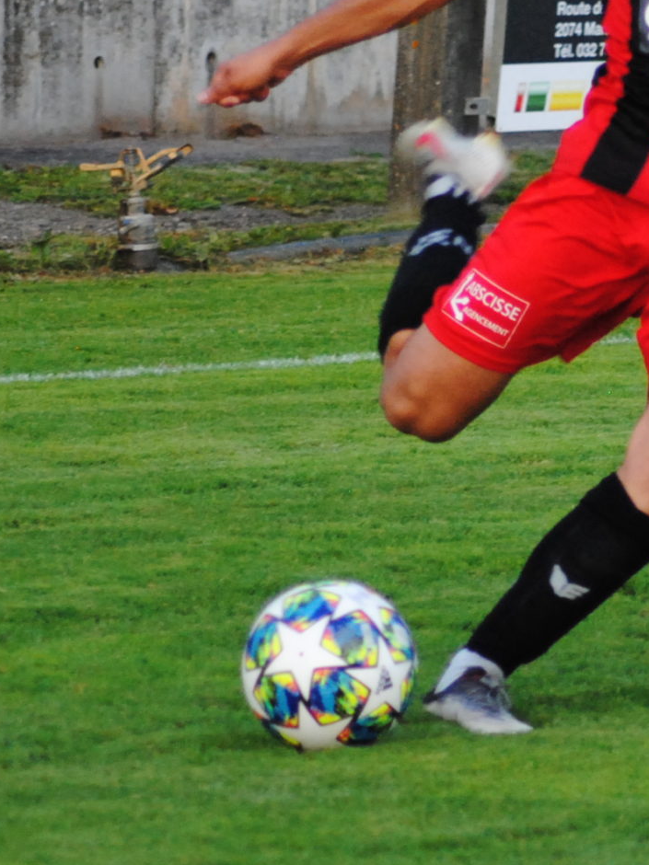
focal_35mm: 413
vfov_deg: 4.8
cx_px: 820
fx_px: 10332
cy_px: 125
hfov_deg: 3.6
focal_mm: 105
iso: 800
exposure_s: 1/500
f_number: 4
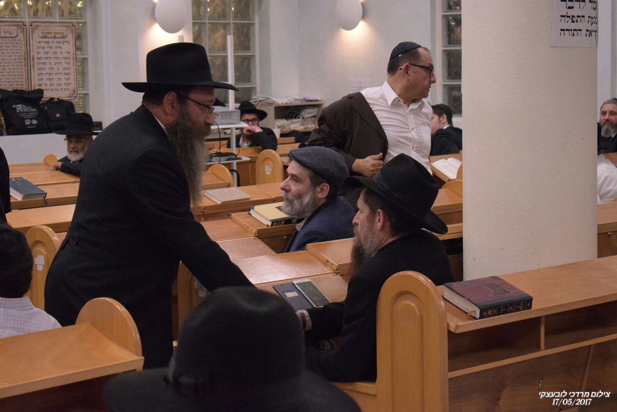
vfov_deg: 16.6
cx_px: 308
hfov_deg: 24.6
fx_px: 1415
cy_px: 206
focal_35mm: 82
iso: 4500
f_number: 5.6
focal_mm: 55
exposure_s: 1/160
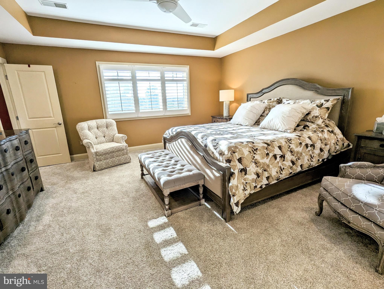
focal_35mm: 16
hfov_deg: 94.4
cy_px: 144
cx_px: 192
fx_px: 178
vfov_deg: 78.2
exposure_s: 1/387
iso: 62
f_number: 2.2
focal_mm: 2.35
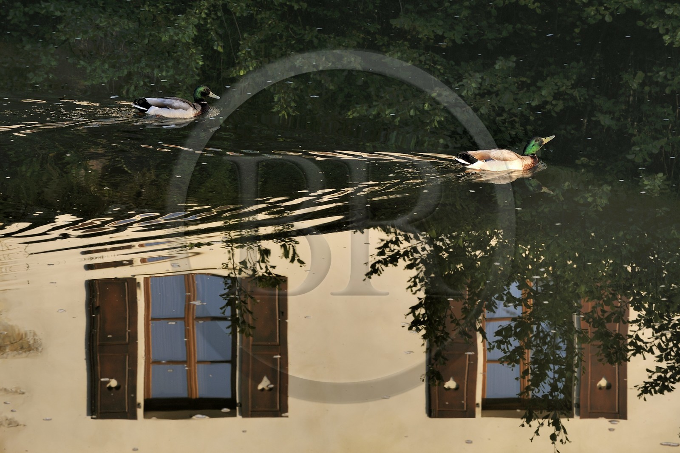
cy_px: 226
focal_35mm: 130
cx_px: 340
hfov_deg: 15.8
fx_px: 2455
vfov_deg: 10.5
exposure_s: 1/200
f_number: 8
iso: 200
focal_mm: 130
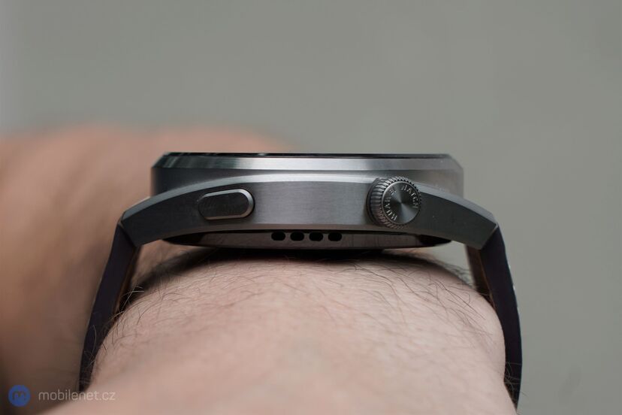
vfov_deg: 19.5
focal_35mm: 70
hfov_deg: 28.8
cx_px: 311
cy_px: 208
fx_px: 1209
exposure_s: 1/160
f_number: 7.1
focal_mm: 70
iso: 100
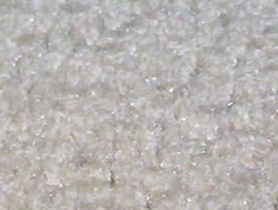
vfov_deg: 6.1
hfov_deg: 8.3
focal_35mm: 236
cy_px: -261
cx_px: -44
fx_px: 1900
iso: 140
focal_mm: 6
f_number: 4.5
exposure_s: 1/30
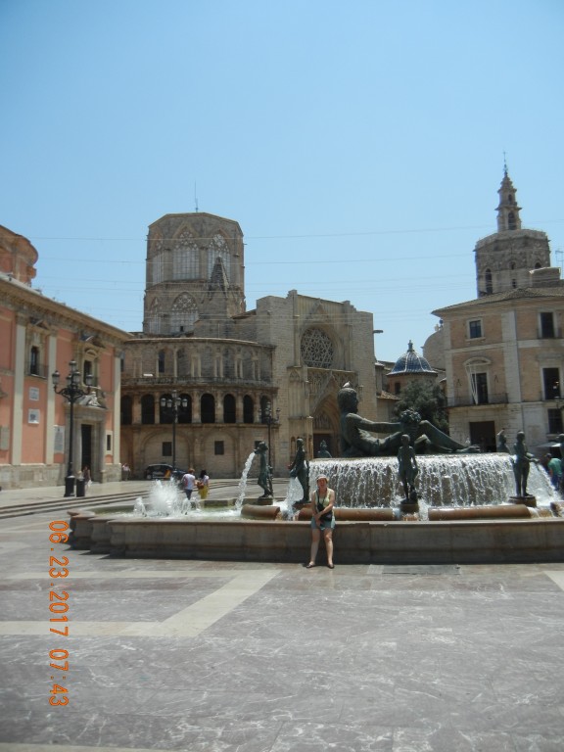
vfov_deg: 60.0
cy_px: 376
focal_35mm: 30
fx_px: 652
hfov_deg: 46.8
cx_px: 282
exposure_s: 1/545
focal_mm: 5.4
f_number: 7
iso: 160
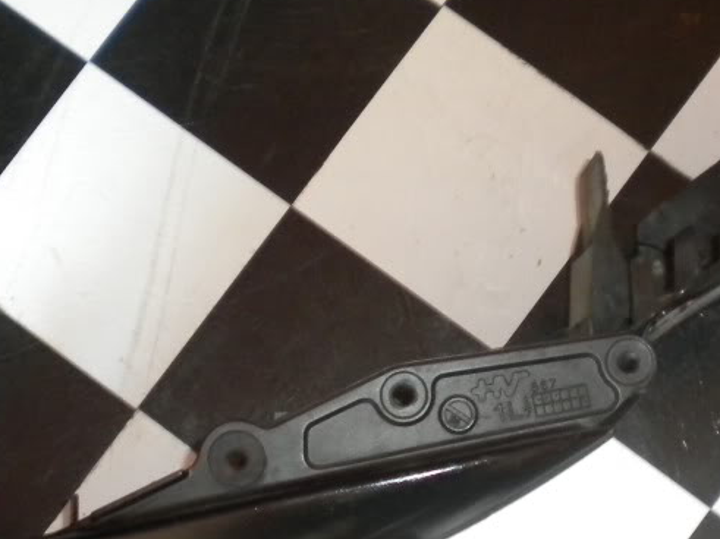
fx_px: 1518
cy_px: 505
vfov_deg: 19.7
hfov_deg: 26.7
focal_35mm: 73
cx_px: 334
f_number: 3.1
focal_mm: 6.3
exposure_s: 1/30.6
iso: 400
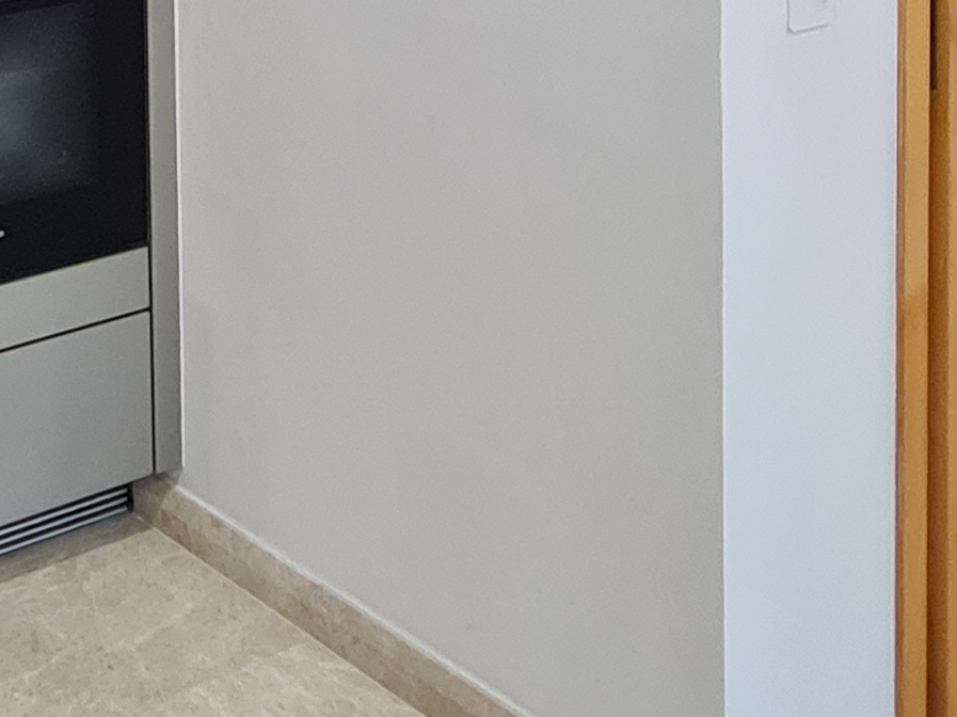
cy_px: -300
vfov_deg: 21.8
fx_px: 1603
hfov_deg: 28.1
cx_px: -251
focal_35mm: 58
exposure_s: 1/50
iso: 250
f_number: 2.2
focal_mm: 2.2
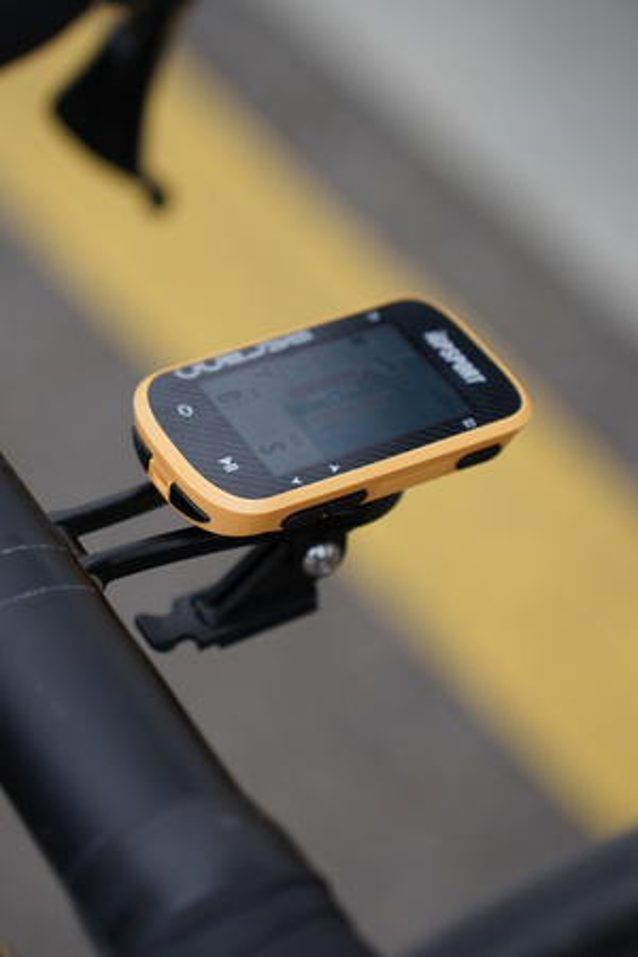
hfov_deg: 12.2
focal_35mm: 112
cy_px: 478
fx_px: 2977
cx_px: 319
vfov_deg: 18.3
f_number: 2.8
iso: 640
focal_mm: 75
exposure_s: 1/640
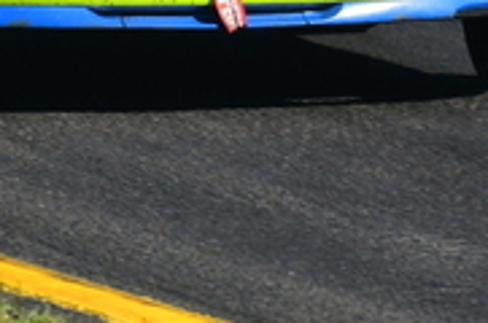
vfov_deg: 0.4
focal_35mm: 3319
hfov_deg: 0.6
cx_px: 78
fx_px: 44911
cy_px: -281
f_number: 11
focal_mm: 500
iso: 500
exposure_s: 1/640
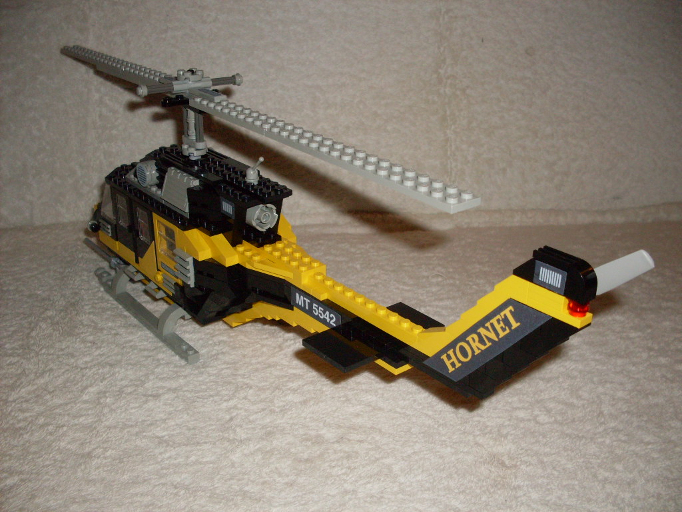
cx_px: 341
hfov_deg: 49.0
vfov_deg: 37.7
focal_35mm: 38
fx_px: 749
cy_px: 256
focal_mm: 6.3
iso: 100
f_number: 2.8
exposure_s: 1/45
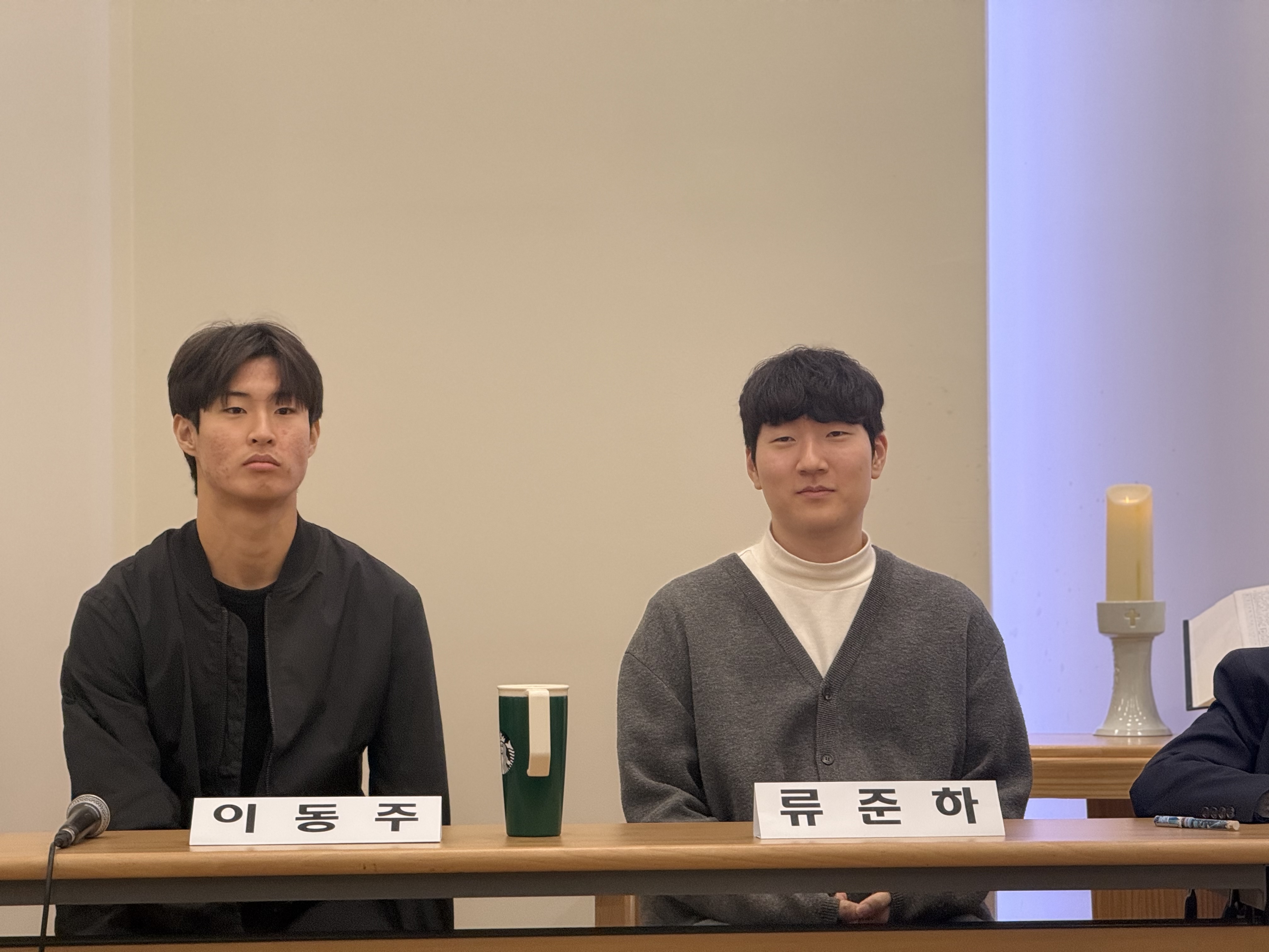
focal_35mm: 120
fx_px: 4399
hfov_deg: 16.4
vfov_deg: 12.3
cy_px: 476
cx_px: 634
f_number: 2.8
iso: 250
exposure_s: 1/120
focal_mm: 15.66
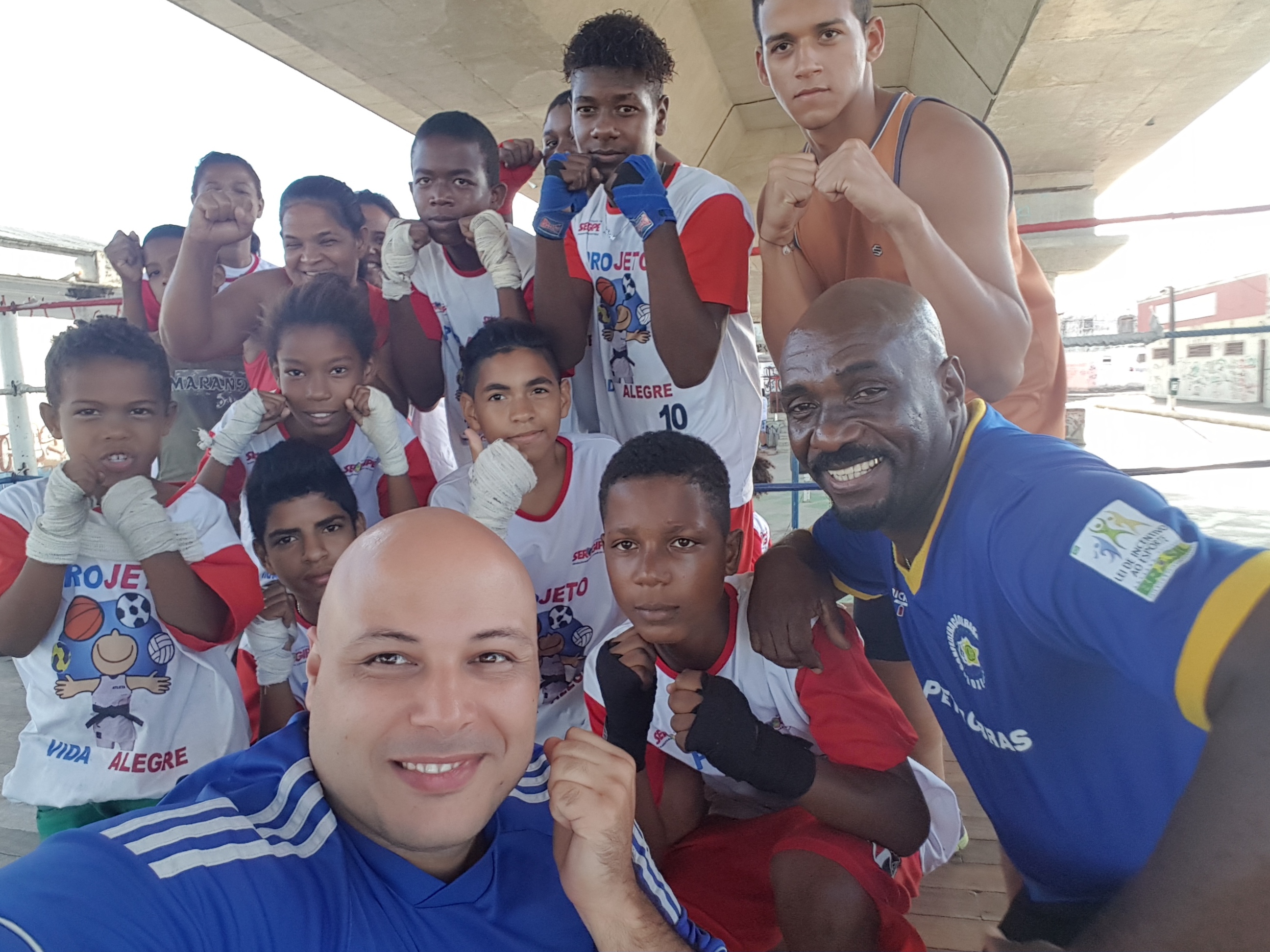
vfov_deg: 63.4
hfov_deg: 79.0
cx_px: 635
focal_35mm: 21
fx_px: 770
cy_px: 476
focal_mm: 2.1
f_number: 1.7
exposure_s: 1/207
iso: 50
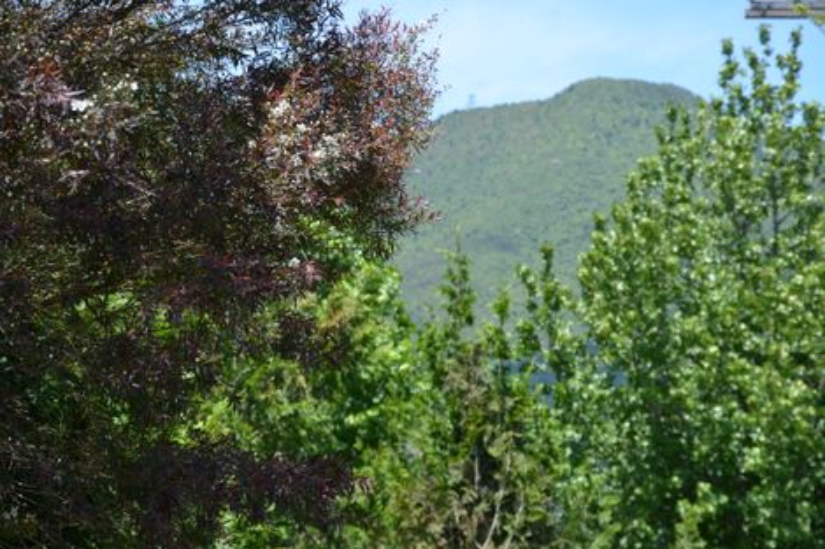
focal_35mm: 105
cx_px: 412
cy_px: 274
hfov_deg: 19.5
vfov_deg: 13.0
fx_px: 2405
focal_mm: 70
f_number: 8
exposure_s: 1/250
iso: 200
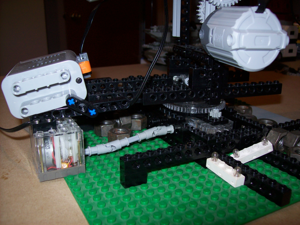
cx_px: 150
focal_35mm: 36
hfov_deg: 51.4
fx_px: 312
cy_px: 112
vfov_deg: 39.6
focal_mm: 6
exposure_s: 1/64
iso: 80
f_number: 2.7
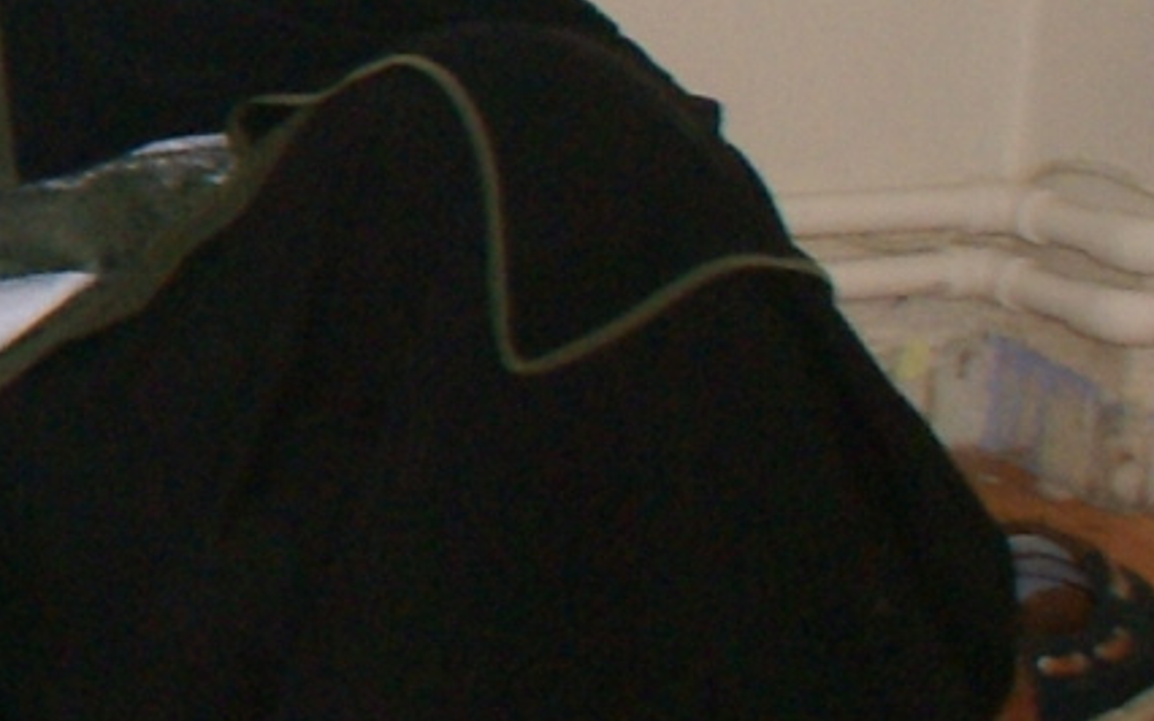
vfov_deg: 6.2
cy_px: -420
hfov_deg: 8.3
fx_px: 6540
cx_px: -2473
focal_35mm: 208
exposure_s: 1/60
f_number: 5.6
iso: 400
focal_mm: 20
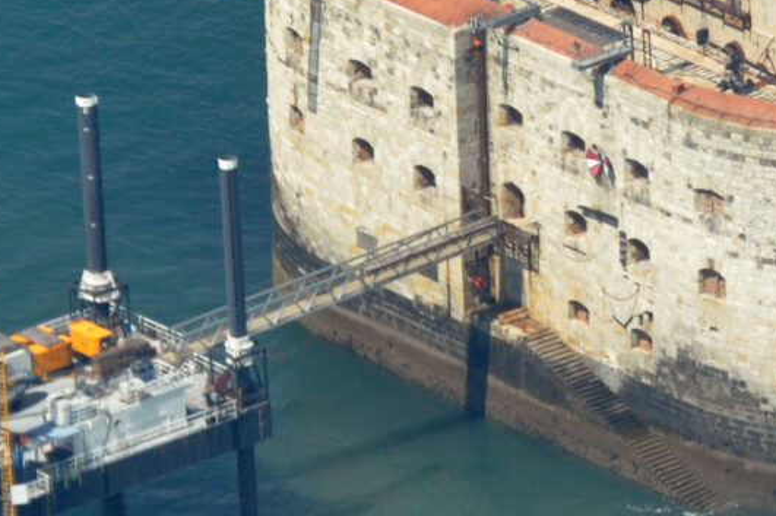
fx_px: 10271
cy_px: 136
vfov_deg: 2.9
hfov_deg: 4.3
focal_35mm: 477
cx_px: 492
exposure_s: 1/1600
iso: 400
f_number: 5.6
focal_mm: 165
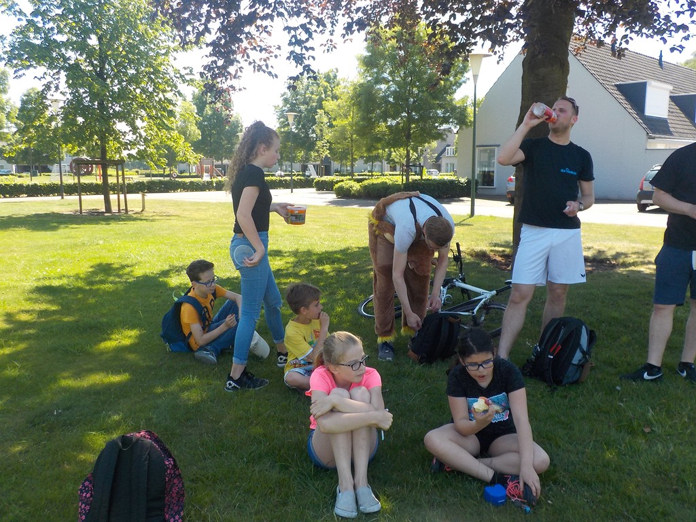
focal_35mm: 30
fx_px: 603
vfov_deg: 46.8
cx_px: 348
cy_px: 261
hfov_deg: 60.0
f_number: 3.3
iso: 125
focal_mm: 4.1
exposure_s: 1/320
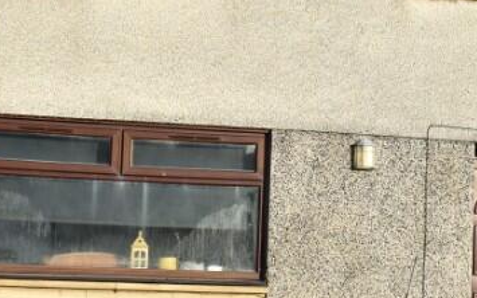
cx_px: 329
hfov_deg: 20.4
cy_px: 126
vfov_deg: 12.9
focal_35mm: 101
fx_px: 1319
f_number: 8
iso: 180
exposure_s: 1/250
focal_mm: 23
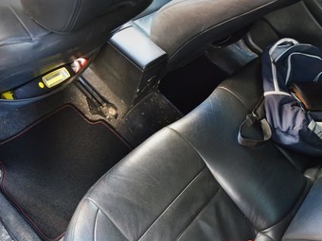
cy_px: 121
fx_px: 298
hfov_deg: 56.6
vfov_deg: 44.2
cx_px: 139
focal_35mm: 32
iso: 2800
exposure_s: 1/30
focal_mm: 18
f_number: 3.5
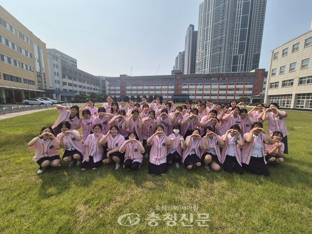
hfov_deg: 106.2
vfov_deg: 89.9
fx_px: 117
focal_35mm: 13
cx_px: 156
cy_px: 117
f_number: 2.2
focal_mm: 2.2
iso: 50
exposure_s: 1/5000
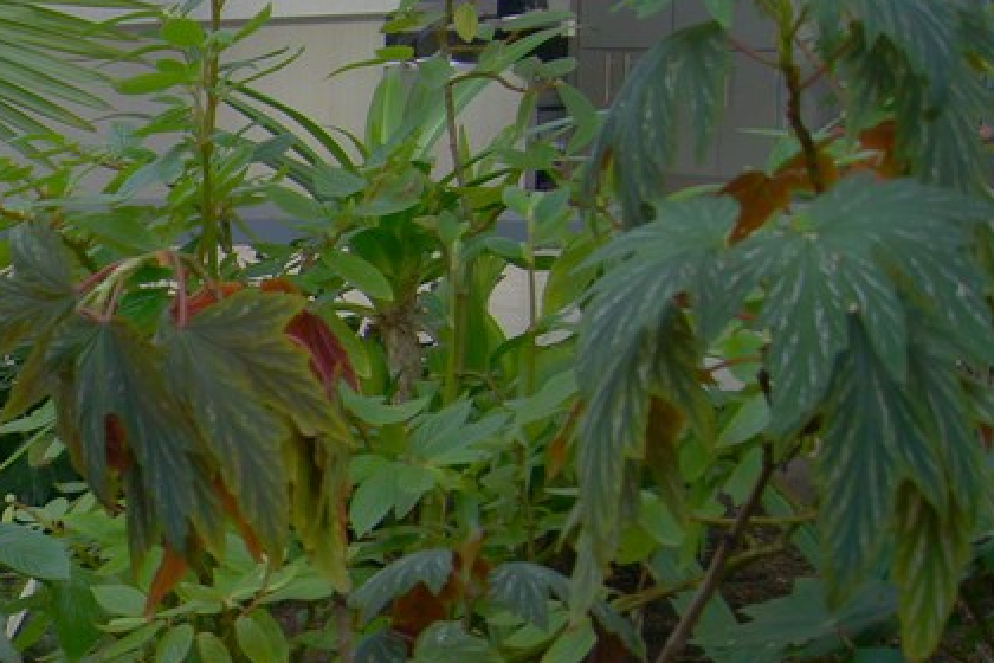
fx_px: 2126
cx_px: -317
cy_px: 616
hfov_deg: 23.2
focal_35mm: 77
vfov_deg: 17.4
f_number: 3.5
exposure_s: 1/40
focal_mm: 18
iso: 200
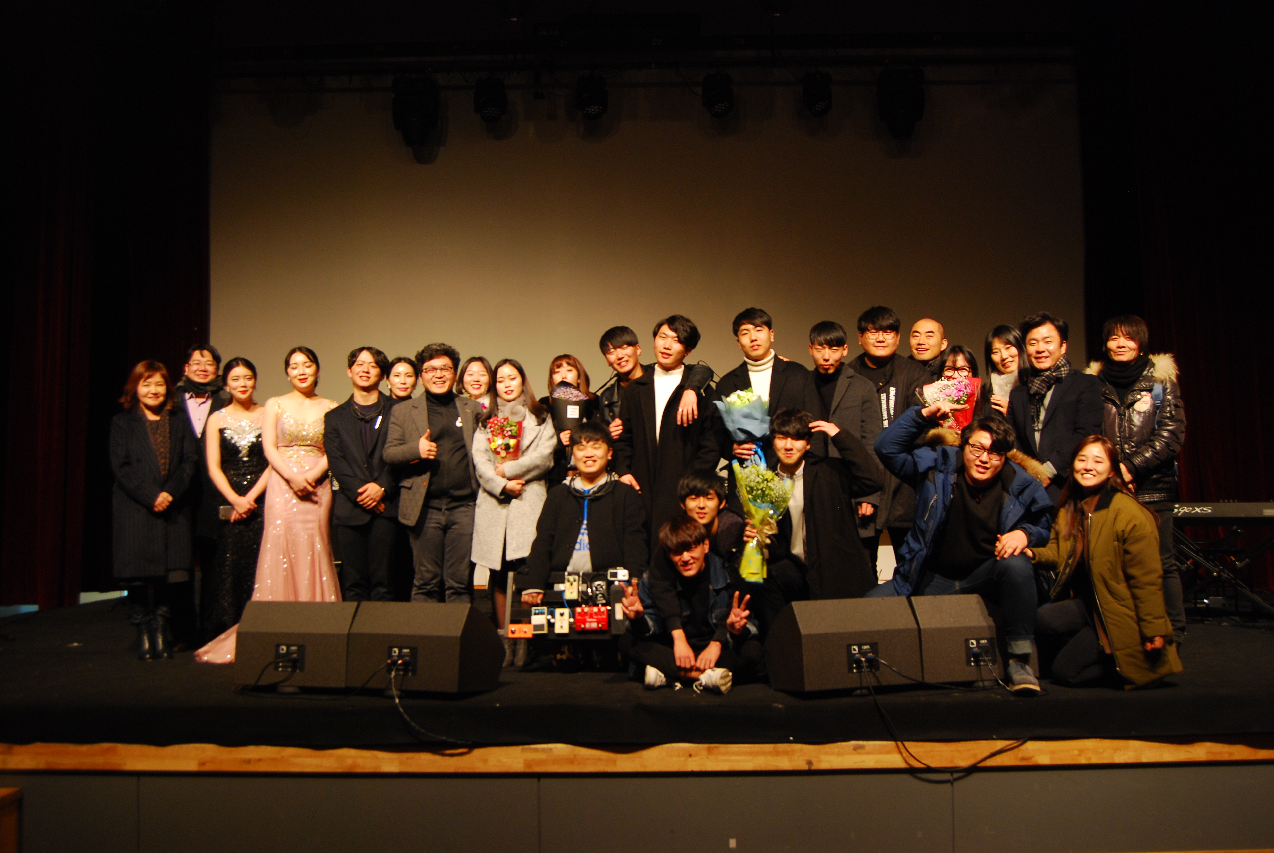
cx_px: 637
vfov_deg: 40.1
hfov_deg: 57.2
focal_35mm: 33
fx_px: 1169
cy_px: 426
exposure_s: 1/20
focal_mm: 22
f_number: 4.5
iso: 320
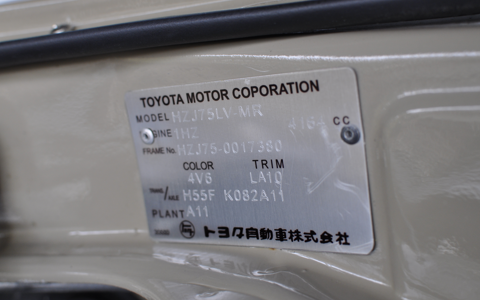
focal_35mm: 54
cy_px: 148
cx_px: 240
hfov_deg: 37.8
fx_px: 700
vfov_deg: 24.2
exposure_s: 1/80
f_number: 4.5
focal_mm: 35
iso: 400
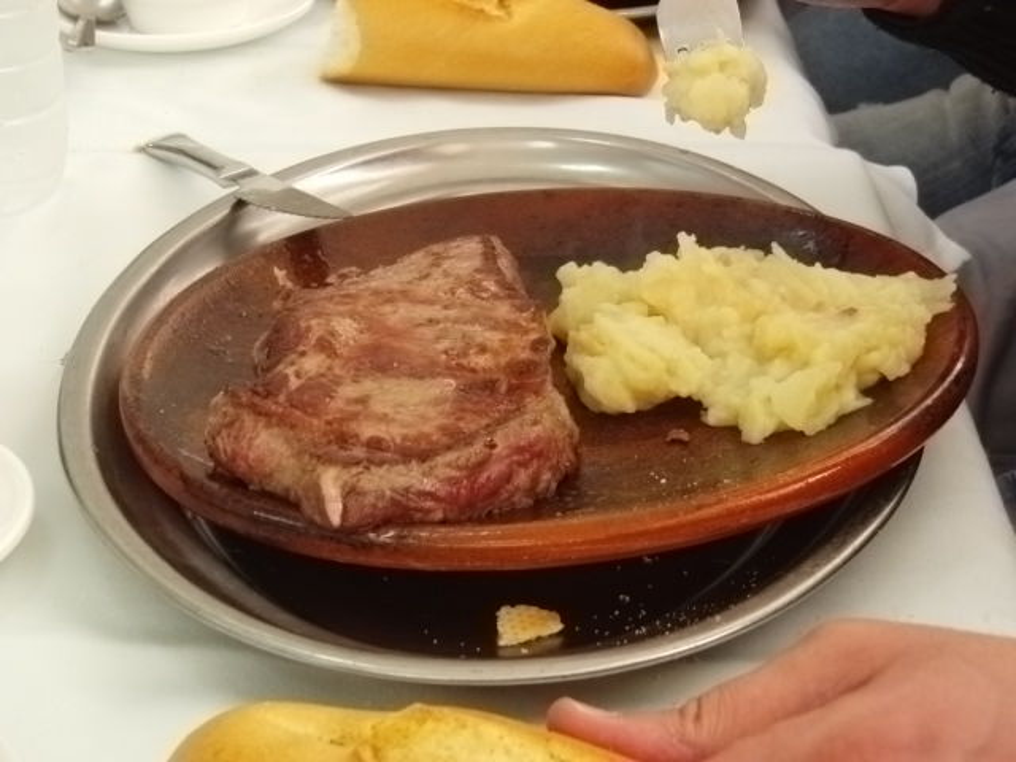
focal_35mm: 80
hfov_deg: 24.4
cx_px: 508
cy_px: 381
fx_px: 2348
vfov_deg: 18.4
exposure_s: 1/60
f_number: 4.6
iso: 400
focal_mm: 13.6
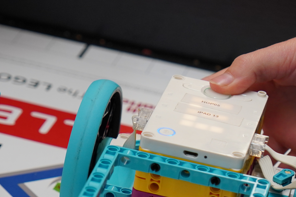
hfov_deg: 10.3
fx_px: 1644
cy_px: 177
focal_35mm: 200
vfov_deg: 6.9
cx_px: 126
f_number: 4
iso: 640
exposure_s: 1/160
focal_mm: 54
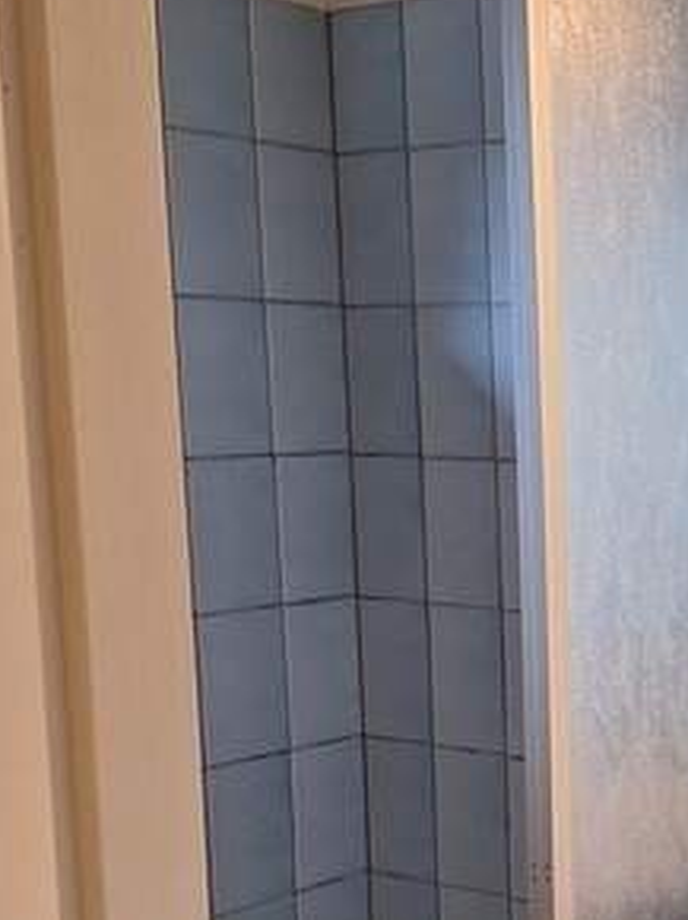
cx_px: 875
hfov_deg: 21.8
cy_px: 660
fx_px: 1619
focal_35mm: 61
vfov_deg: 31.3
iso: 250
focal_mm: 5.54
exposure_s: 1/50
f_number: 1.8
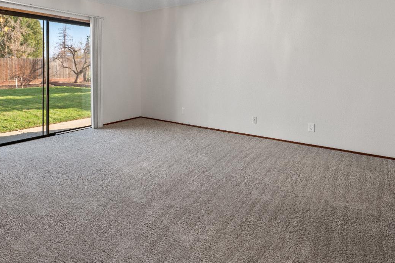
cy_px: 83
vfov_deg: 53.7
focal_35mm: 23
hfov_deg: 76.1
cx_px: 200
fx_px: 252
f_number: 9
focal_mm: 16
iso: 250
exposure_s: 1/5
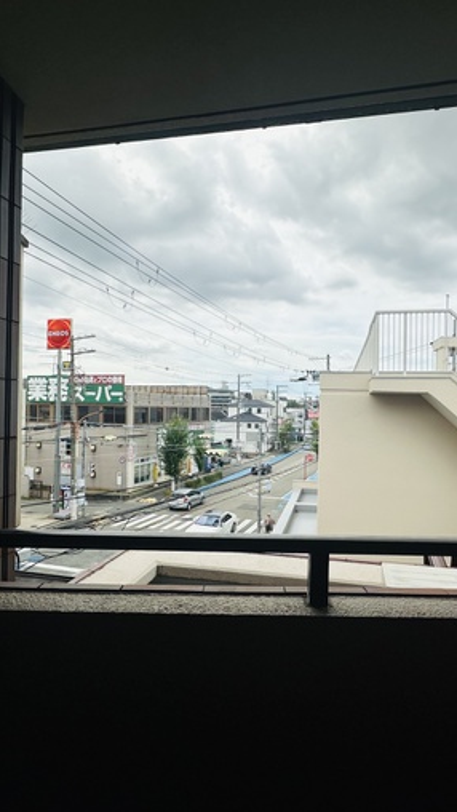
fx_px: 452
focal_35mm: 21
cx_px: 249
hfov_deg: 53.5
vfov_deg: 83.8
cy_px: 407
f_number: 2.2
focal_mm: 2.22
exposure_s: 1/4464
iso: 50
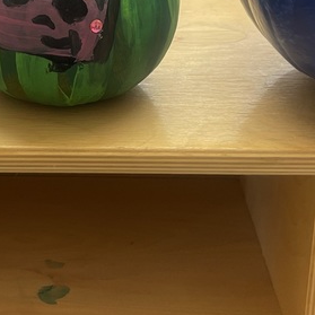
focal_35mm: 81
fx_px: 834
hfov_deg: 21.0
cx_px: 44
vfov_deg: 20.7
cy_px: 1
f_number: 1.6
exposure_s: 1/107
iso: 125
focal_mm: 5.1
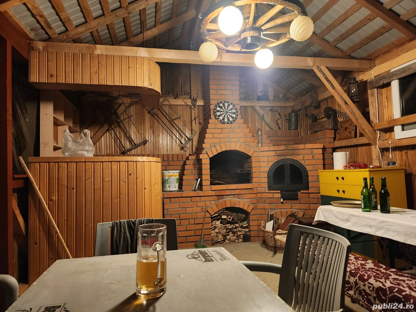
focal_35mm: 24
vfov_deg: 56.8
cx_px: 208
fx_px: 288
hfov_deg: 71.6
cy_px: 156
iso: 500
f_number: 1.8
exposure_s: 1/25
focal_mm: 5
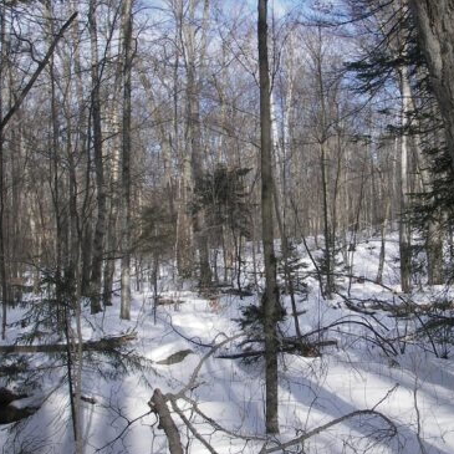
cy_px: 232
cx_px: 254
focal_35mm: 46
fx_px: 683
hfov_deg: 36.7
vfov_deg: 36.8
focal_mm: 6.3
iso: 50
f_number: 6.6
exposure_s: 1/160
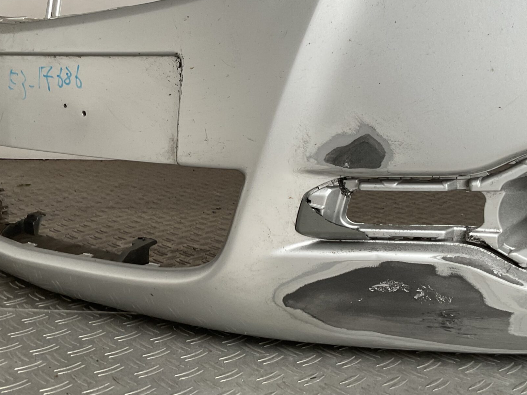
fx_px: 700
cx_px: 226
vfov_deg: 31.5
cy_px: 179
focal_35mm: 46
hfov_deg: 41.2
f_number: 1.8
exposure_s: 1/50
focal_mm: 3
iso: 40
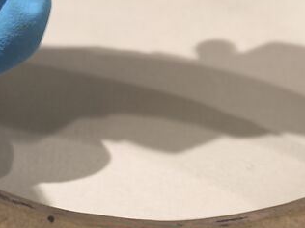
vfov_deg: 26.2
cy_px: 177
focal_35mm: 55
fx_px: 485
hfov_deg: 34.9
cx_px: 148
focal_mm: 4.15
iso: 40
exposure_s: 1/30
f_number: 2.2
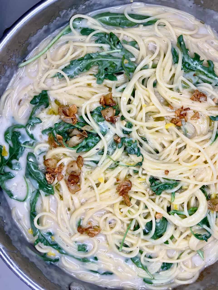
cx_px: 109
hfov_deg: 54.9
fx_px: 210
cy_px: 145
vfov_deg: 69.4
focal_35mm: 25
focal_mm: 5.1
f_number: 1.6
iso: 50
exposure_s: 1/120
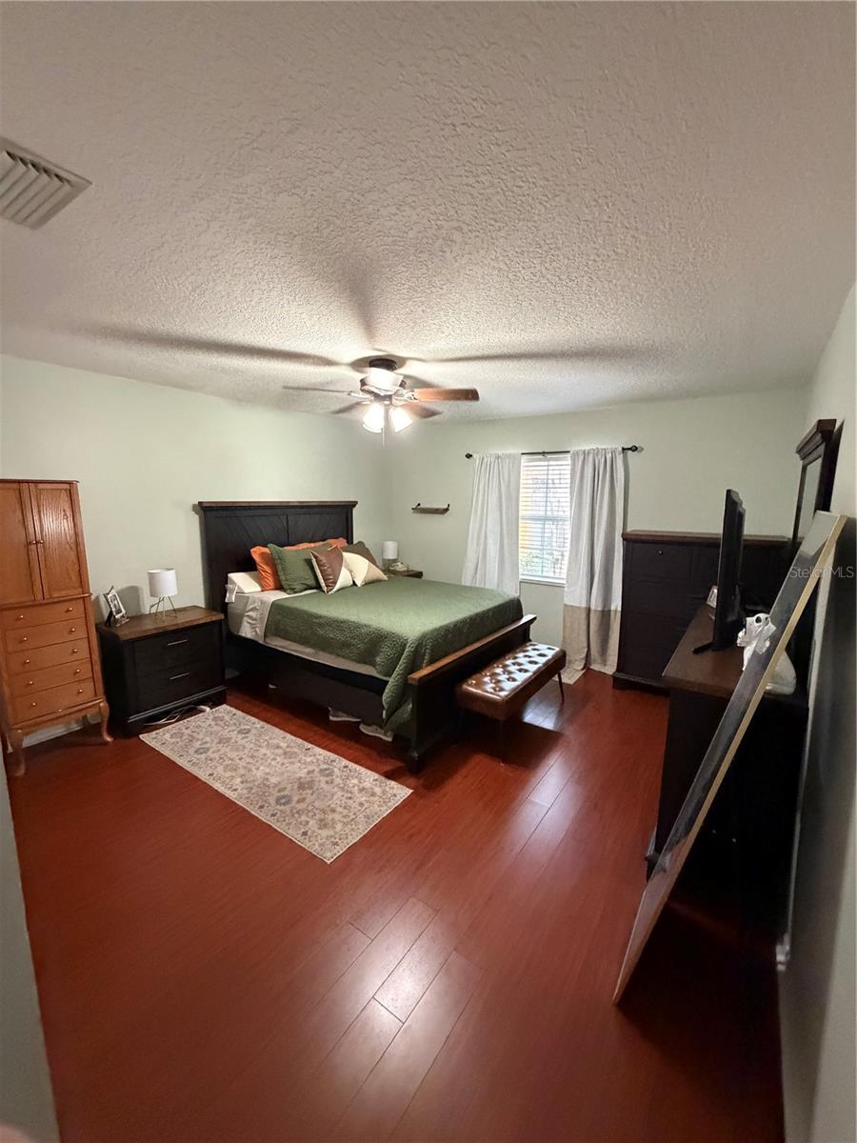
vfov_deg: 102.1
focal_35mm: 14
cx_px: 428
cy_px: 572
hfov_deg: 85.7
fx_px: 462
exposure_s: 1/60
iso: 1000
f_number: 2.2
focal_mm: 2.22
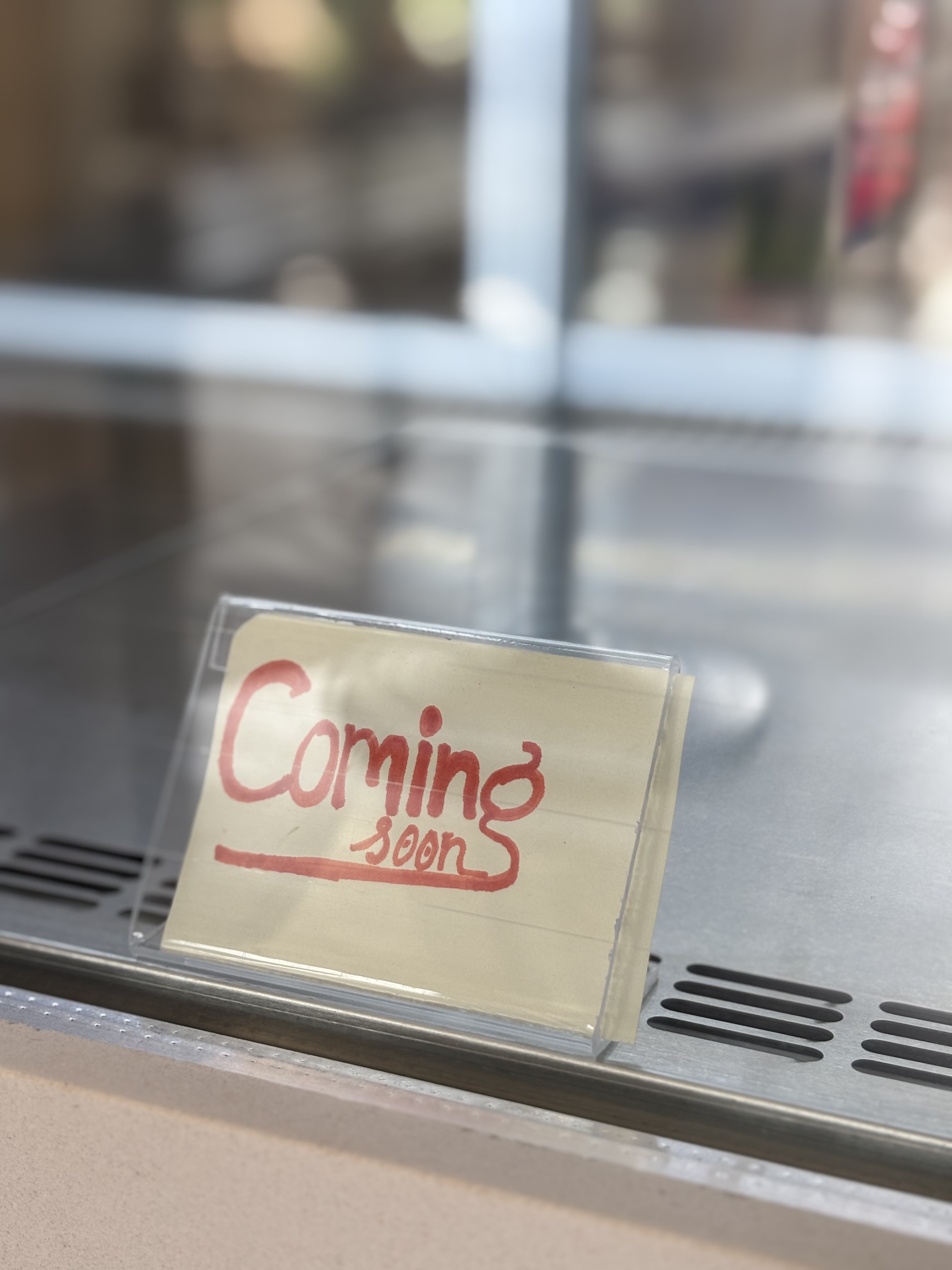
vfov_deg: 36.8
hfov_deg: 28.0
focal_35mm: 52
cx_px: 476
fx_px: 1907
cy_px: 635
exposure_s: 1/153
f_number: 1.6
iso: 32
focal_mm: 5.96
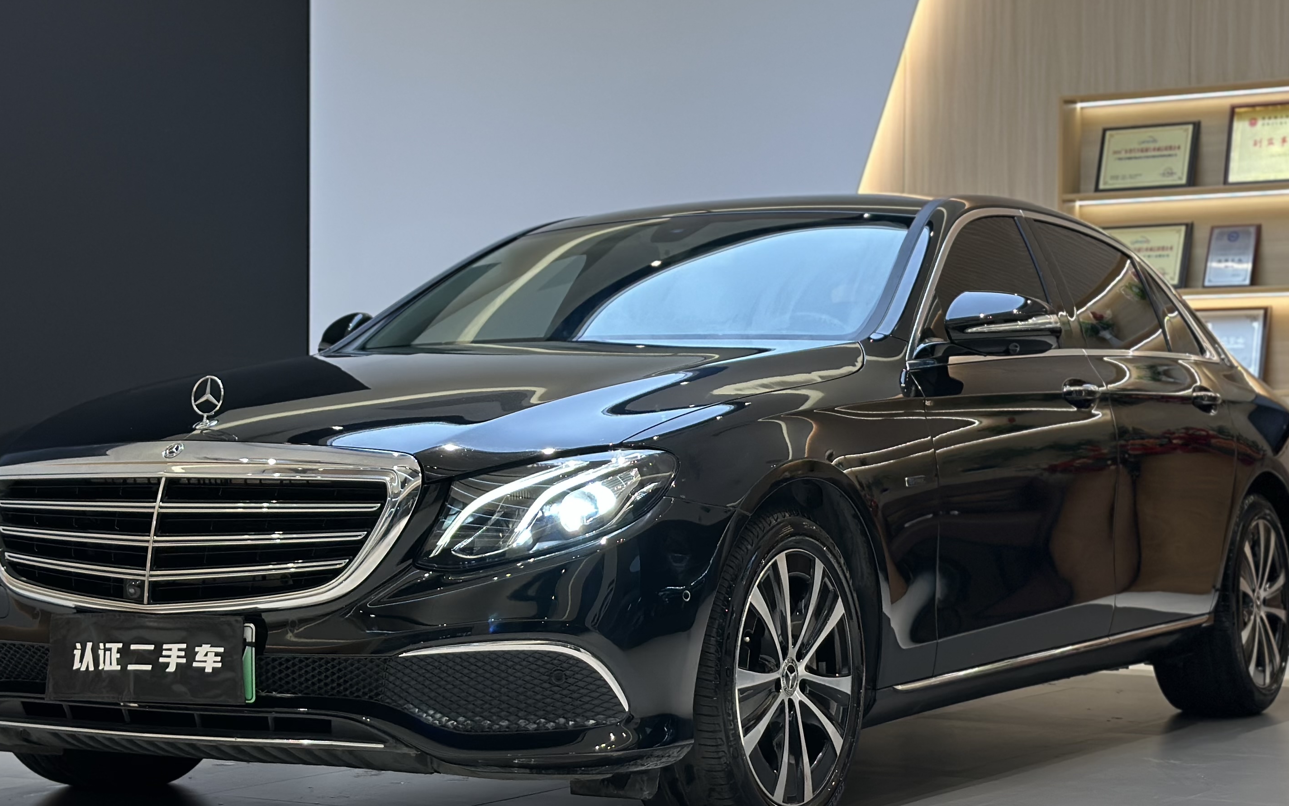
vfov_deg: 18.1
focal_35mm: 72
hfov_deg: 28.6
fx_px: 2529
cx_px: 609
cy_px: 435
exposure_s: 1/103
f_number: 1.78
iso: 64
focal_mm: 6.86
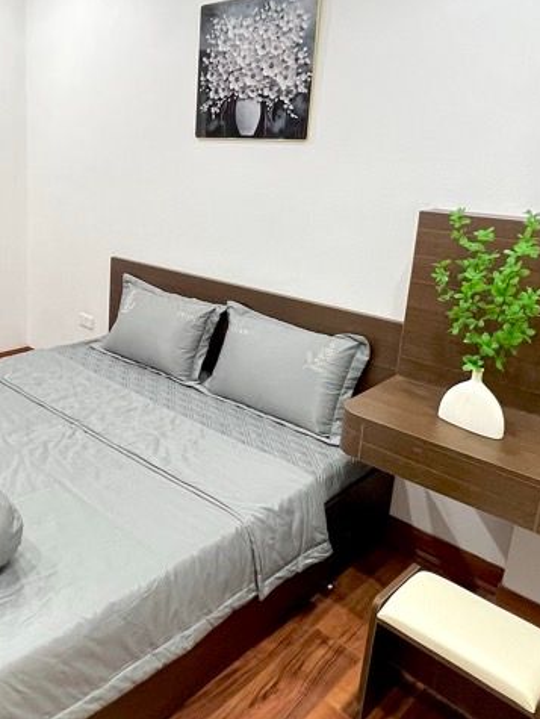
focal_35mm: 28
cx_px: 85
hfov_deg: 46.3
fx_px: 582
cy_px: 285
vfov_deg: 62.8
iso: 200
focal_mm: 1.57
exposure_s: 1/50
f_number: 1.8
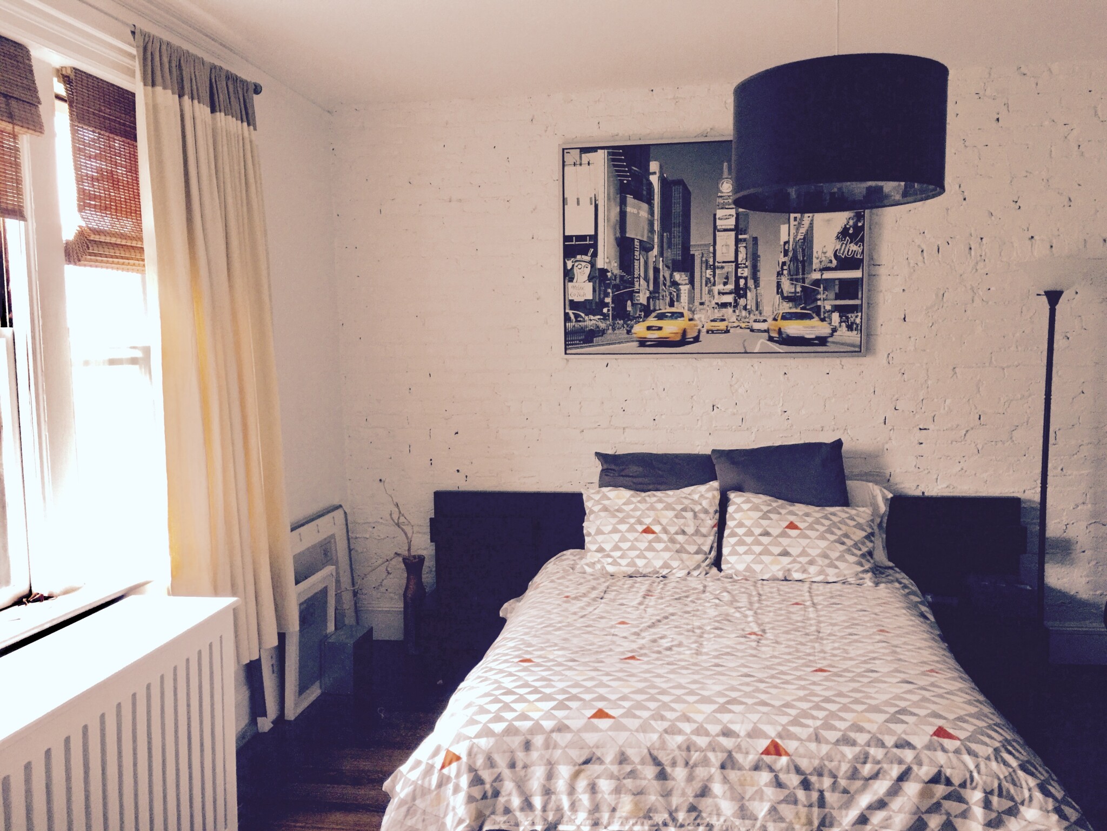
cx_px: 554
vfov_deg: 48.2
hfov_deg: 61.7
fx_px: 927
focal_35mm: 29
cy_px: 416
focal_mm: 4.15
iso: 100
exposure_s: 1/10
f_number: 2.2
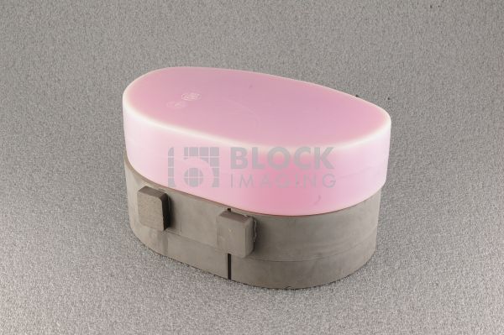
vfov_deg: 26.9
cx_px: 252
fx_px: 699
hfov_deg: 39.6
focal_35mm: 50
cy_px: 168
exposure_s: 1/125
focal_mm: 50
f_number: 10
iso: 1600
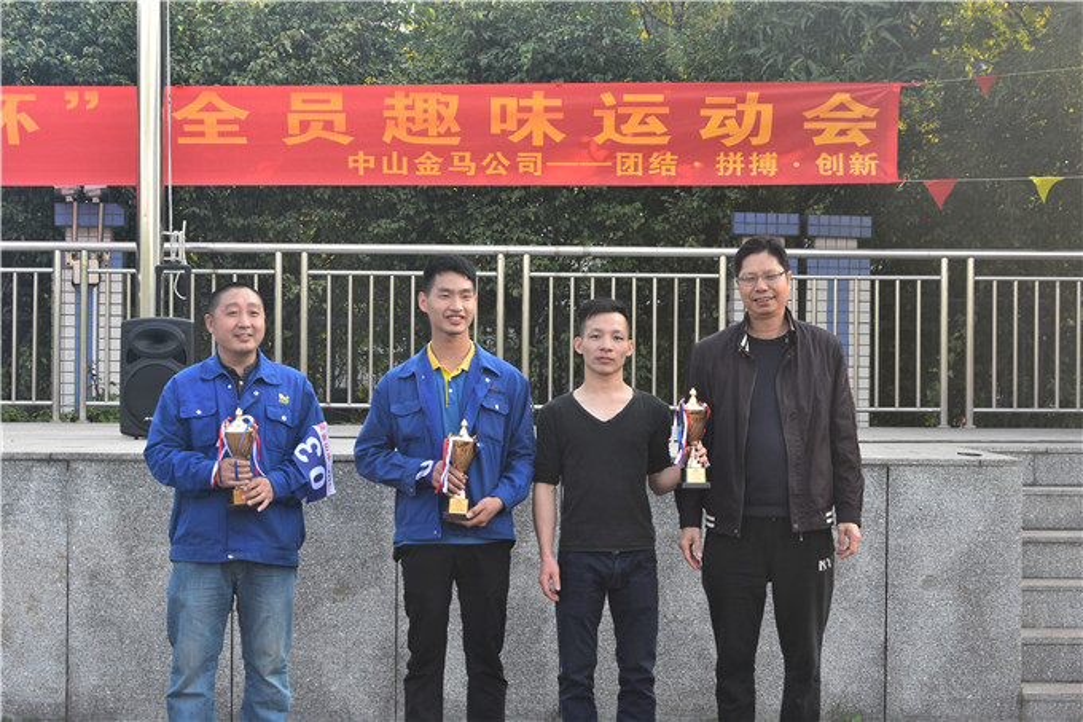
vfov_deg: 20.2
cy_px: 361
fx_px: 2030
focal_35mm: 68
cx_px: 542
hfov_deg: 29.9
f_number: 6.3
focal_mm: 45
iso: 200
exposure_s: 1/100
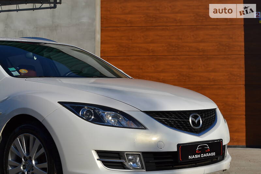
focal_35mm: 82
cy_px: 87
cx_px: 130
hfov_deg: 24.6
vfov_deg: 16.5
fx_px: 598
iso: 100
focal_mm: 55
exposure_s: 1/320
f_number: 9
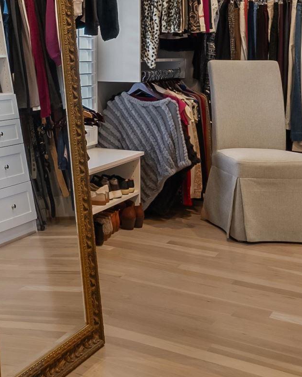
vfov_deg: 31.1
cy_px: 70
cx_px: -110
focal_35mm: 59
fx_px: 659
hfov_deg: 22.5
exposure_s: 1/6
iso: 250
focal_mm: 16
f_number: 8
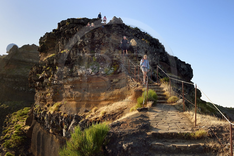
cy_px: 78
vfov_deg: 42.3
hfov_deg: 60.3
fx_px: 202
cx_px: 117
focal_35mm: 31
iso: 200
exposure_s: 1/200
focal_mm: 31
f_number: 11
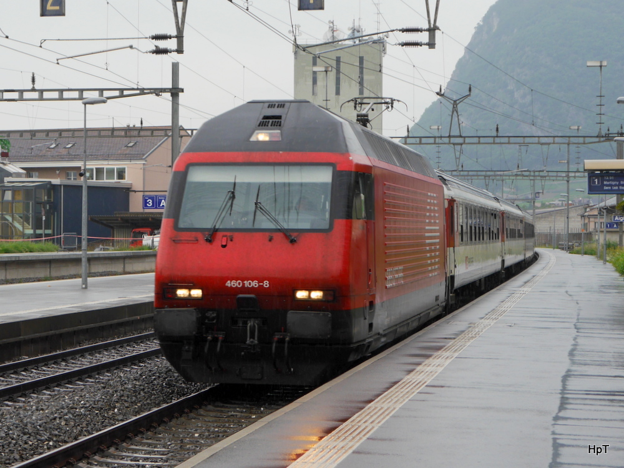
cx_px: 312
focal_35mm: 68
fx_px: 1226
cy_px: 234
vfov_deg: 21.6
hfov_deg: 28.5
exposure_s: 1/200
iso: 160
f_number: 6.3
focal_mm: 34
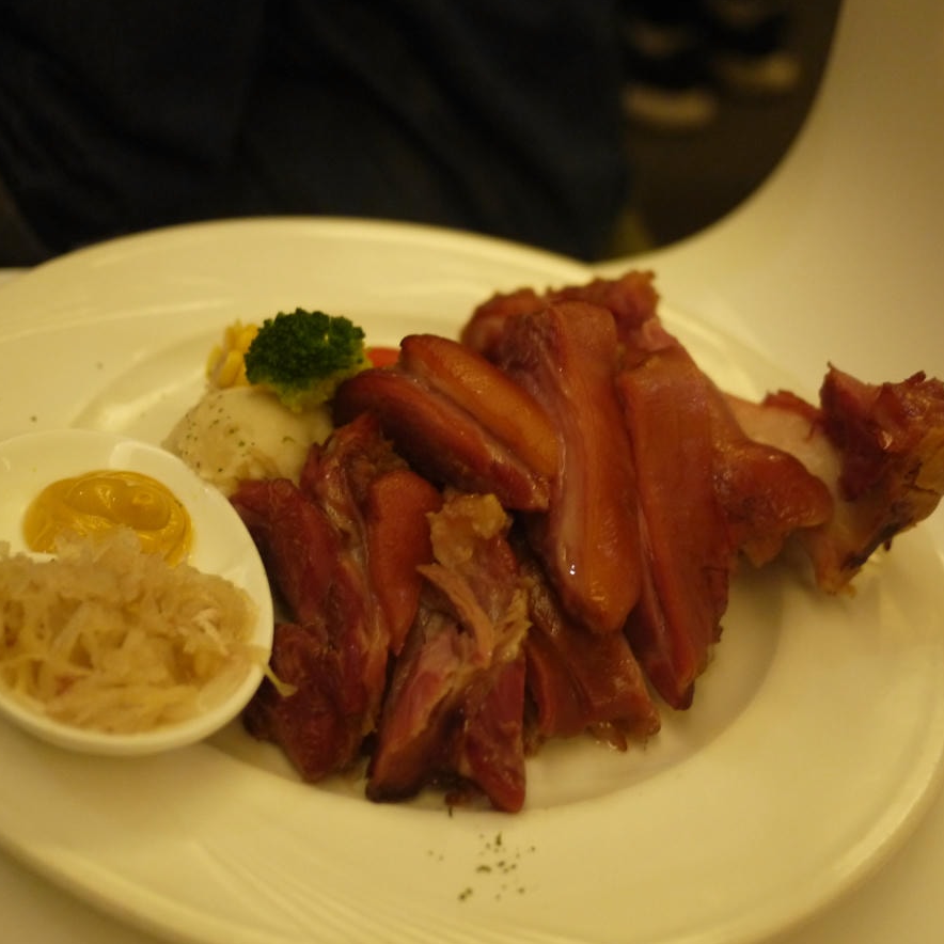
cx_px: 507
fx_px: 1481
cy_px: 474
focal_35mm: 48
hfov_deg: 35.3
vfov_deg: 35.4
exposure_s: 1/100
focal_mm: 20
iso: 800
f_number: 1.7
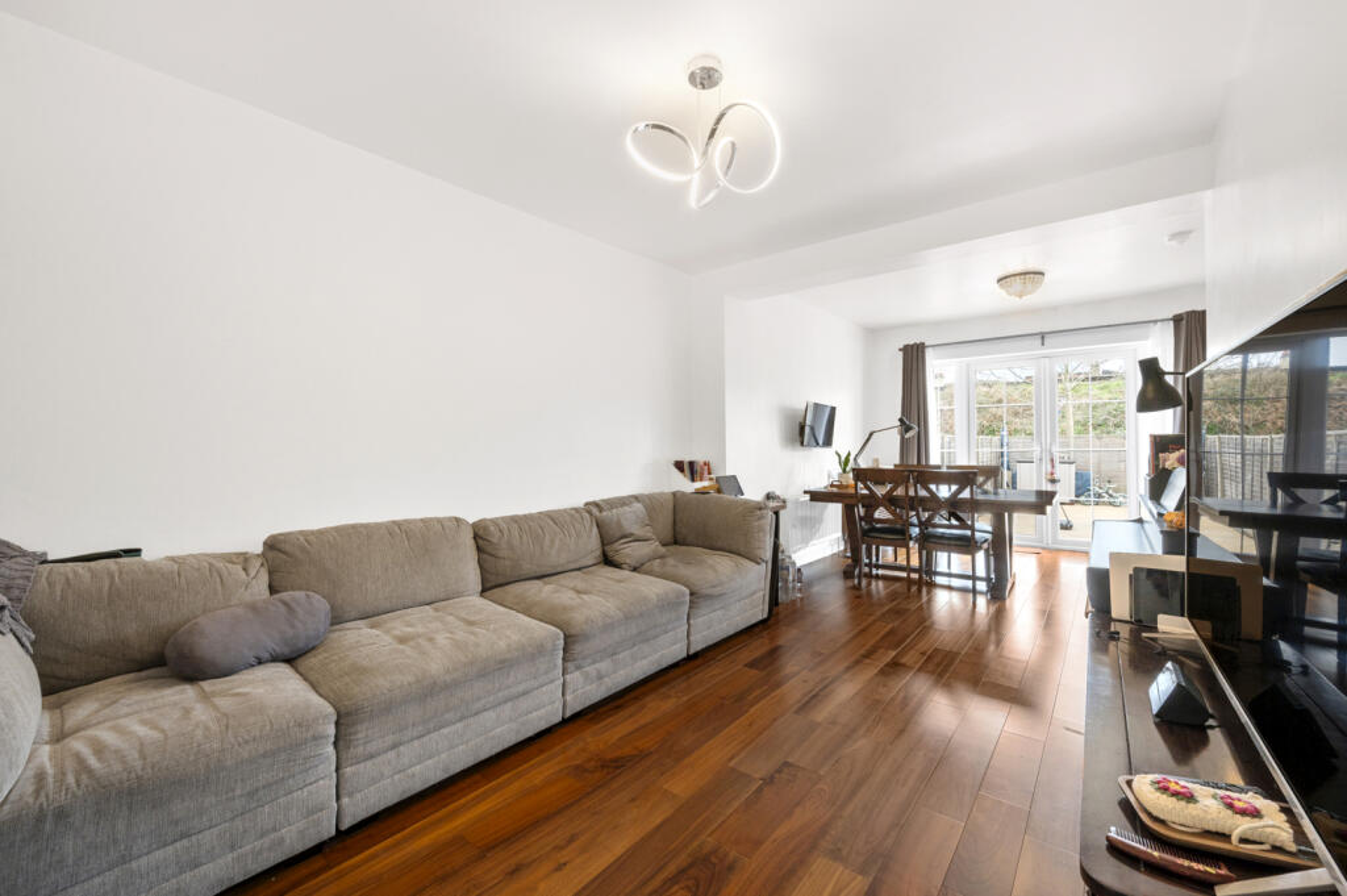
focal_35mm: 14
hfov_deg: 104.3
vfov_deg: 81.1
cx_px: 674
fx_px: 523
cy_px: 448
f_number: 16
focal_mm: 14
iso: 200
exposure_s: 1/1.25
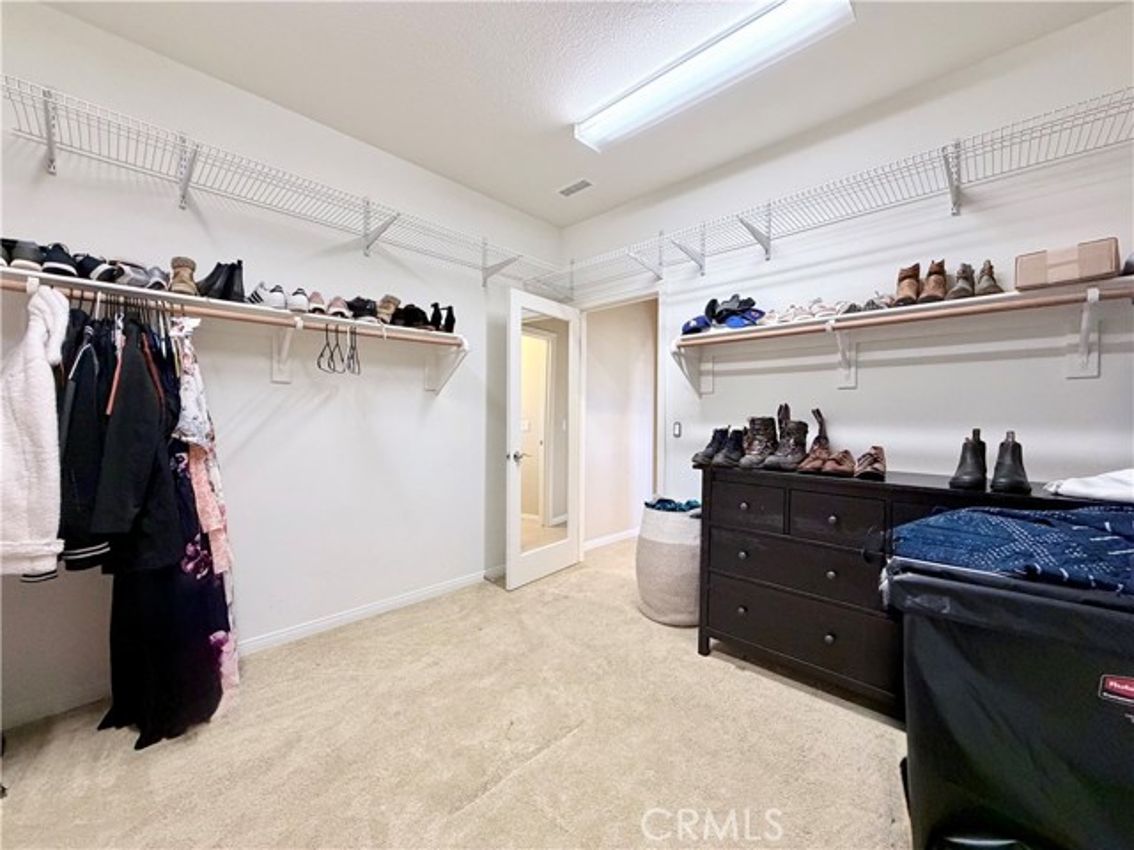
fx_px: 459
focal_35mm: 14
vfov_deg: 85.7
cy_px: 425
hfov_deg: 102.1
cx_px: 567
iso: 500
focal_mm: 2.22
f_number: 2.2
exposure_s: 1/60
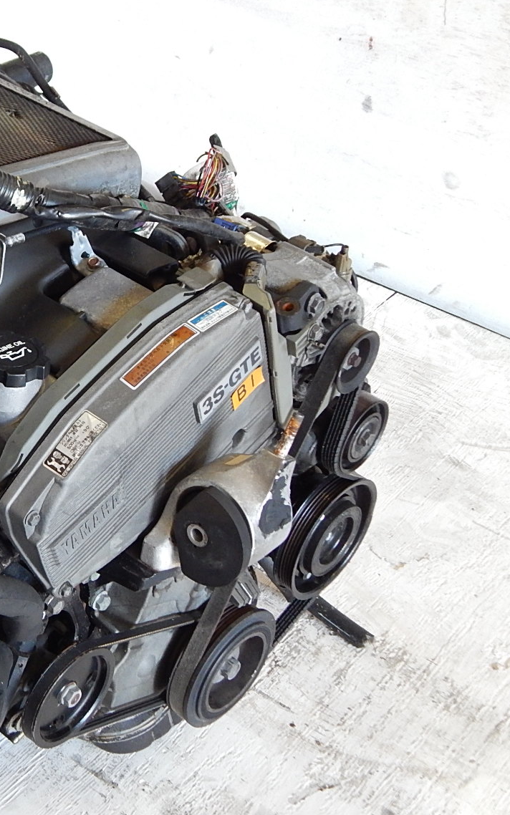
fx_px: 1622
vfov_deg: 28.2
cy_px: 392
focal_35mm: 73
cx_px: -41
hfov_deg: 17.3
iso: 400
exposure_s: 1/15
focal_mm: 8.6
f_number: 3.7
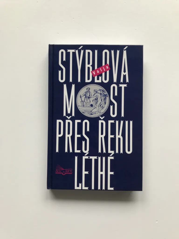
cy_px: 120
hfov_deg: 49.7
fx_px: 193
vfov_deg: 63.4
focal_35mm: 28
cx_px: 90
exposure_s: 1/100
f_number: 1.8
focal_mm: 3.99
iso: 40
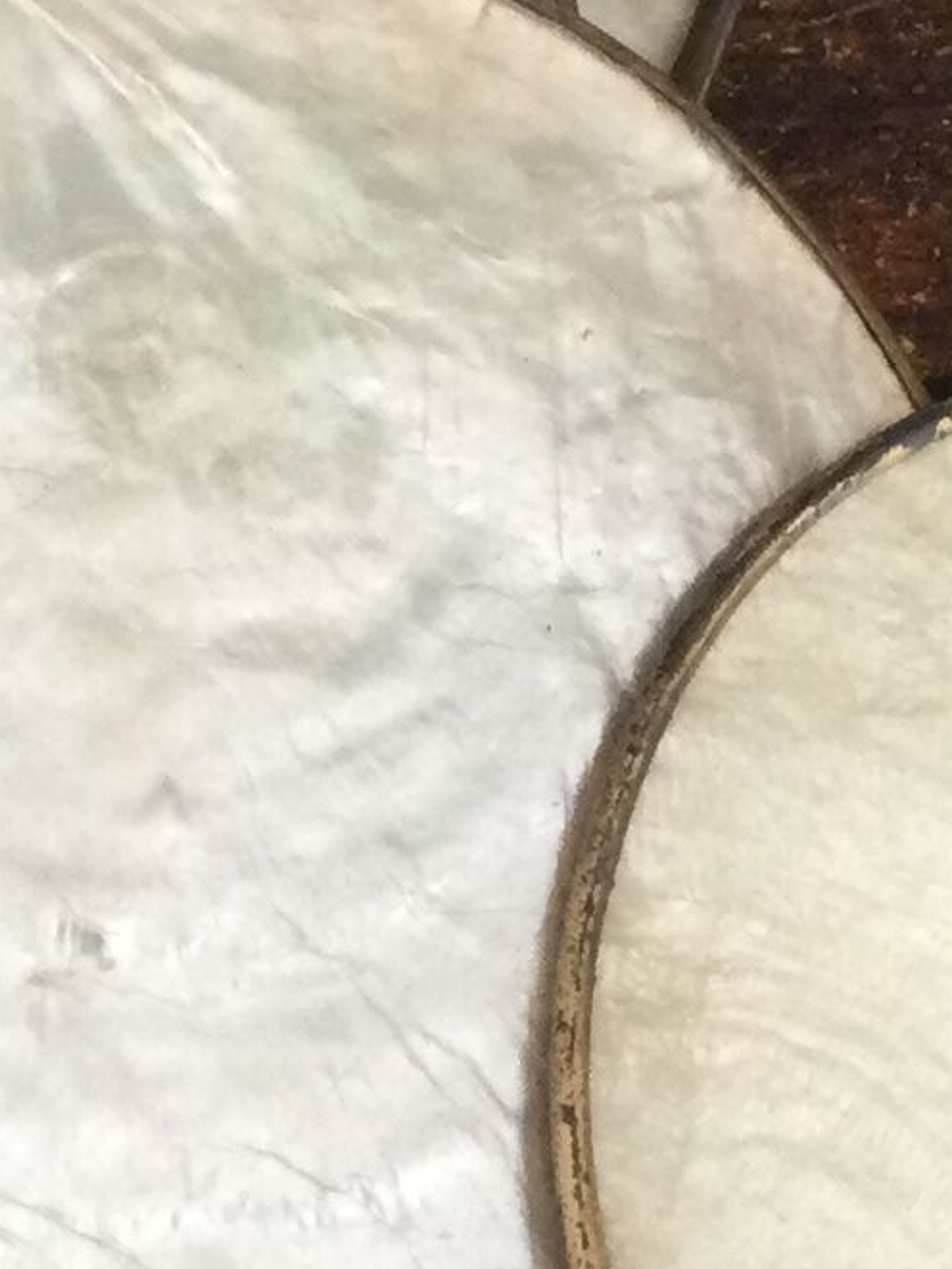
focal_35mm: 153
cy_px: 115
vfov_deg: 12.8
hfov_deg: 9.6
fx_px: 5609
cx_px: -225
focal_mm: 3.3
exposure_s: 1/33
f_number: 2.4
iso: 100
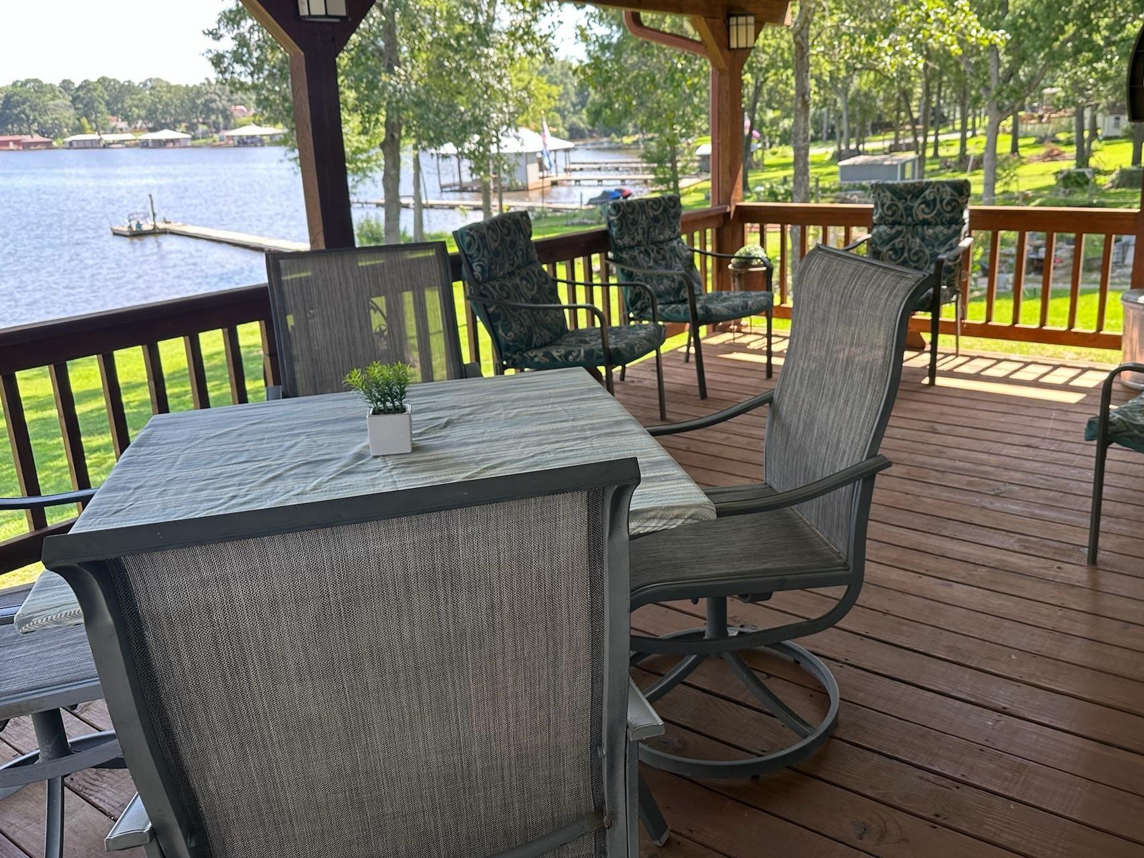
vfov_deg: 48.1
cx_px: 679
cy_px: 375
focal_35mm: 29
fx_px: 958
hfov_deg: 61.2
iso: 80
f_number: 1.78
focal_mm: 6.86
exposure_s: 1/312
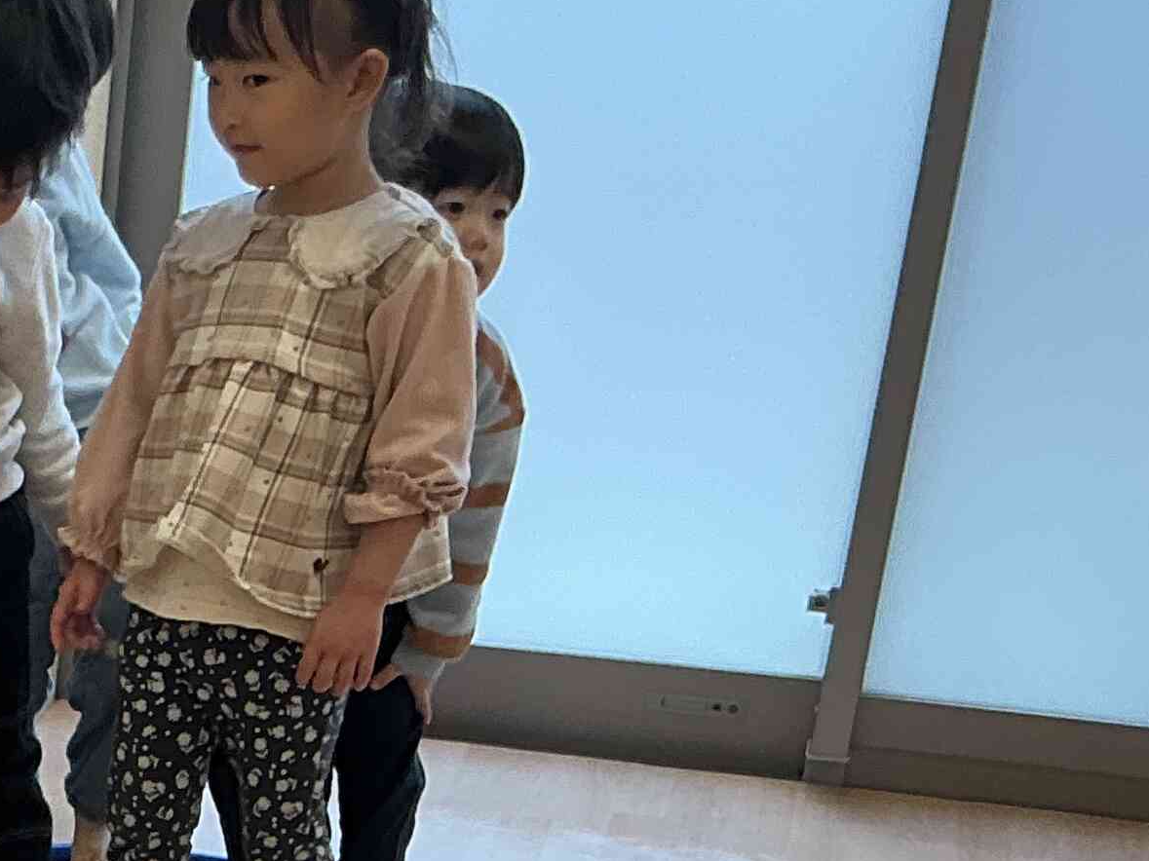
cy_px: 1208
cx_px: -529
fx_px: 2821
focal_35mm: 85
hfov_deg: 20.1
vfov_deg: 16.2
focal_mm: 3
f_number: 1.8
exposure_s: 1/120
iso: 40
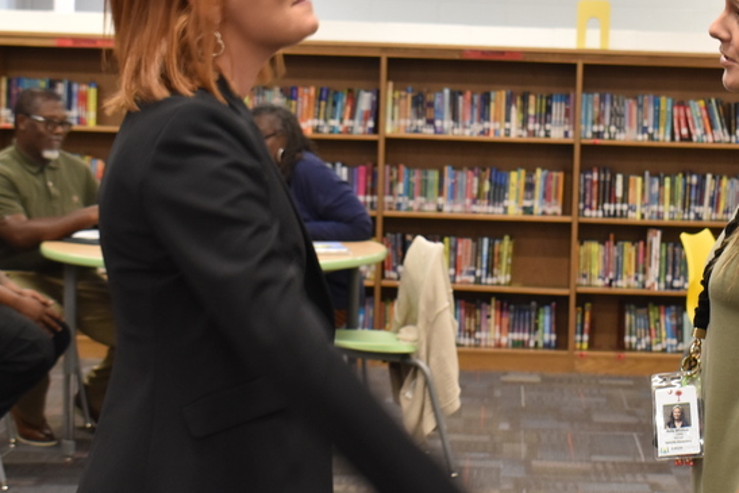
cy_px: 187
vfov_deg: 13.5
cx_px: 520
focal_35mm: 101
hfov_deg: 20.1
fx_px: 2074
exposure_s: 1/60
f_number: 7.1
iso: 900
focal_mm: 36
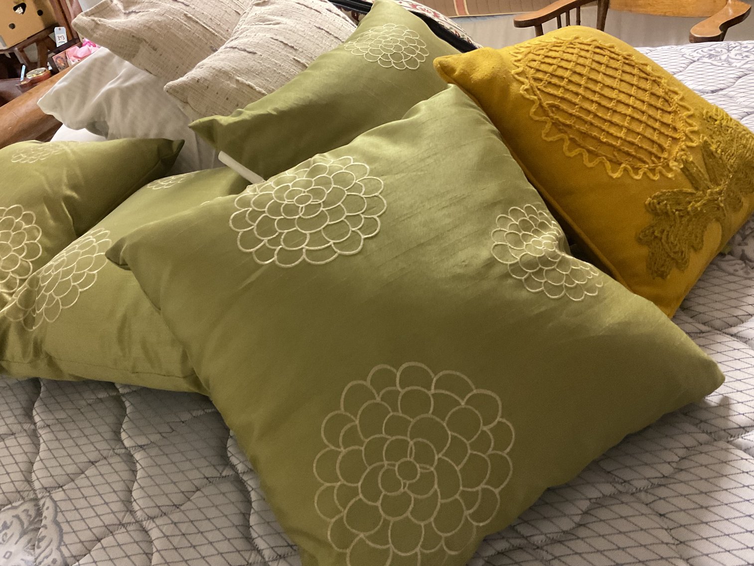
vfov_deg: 48.2
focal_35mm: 29
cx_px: 377
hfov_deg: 61.7
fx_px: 632
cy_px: 283
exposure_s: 1/30
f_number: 1.8
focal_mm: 3
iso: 400
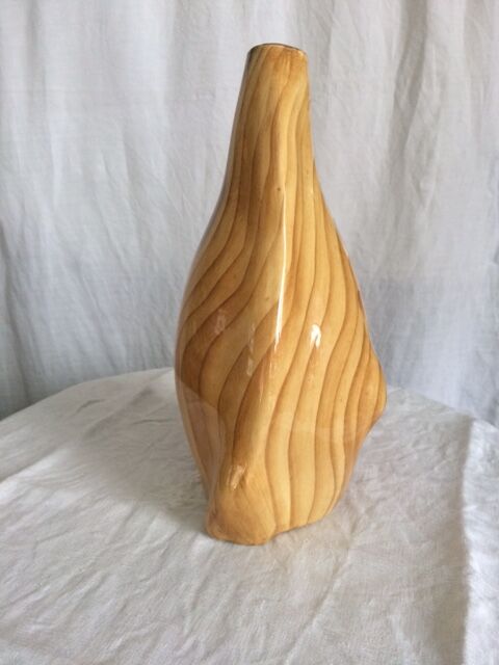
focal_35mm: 29
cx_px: 250
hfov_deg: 48.2
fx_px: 557
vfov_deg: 61.7
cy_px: 332
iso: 200
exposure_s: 1/33
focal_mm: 4.15
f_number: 2.2
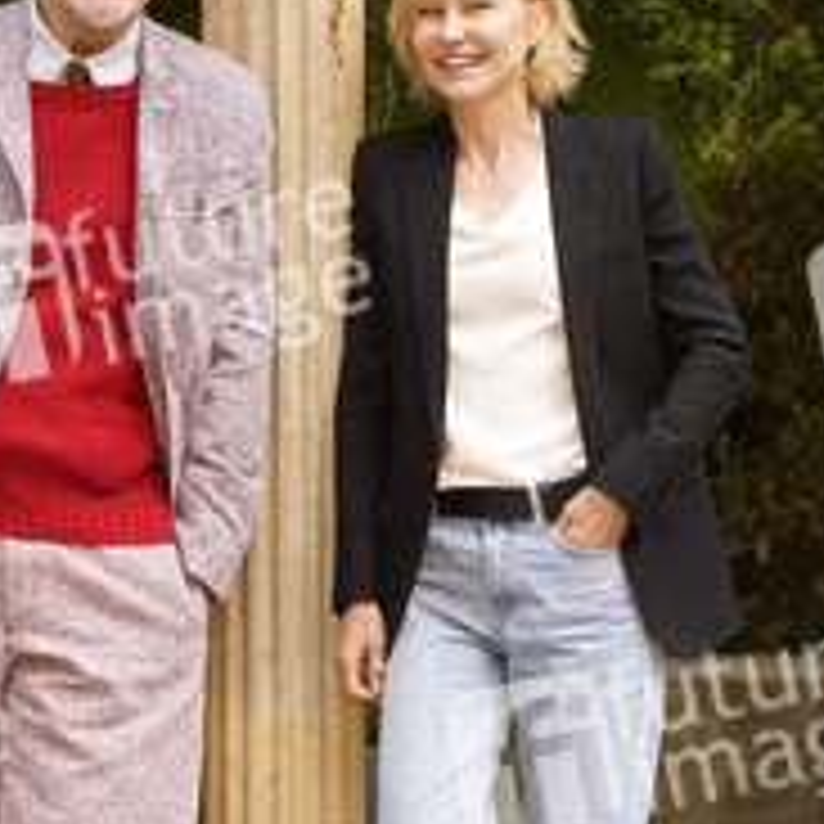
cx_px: 270
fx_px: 4390
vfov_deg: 10.7
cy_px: 513
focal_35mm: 163
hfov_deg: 10.7
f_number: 5.6
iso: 100
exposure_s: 1/160
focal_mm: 88
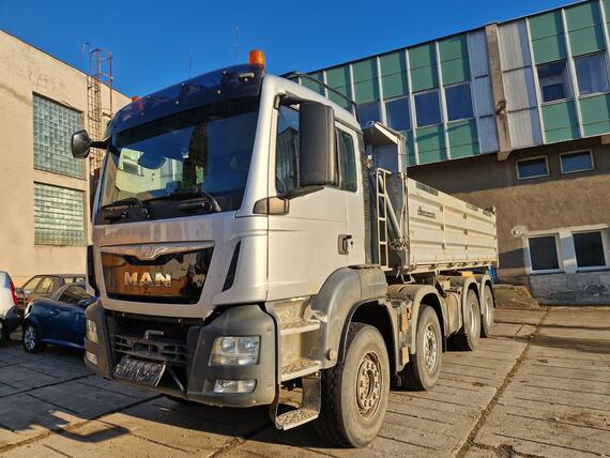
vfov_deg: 58.9
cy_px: 229
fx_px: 405
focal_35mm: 23
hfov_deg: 73.9
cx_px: 305
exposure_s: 1/940
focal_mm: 5.4
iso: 50
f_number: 1.8
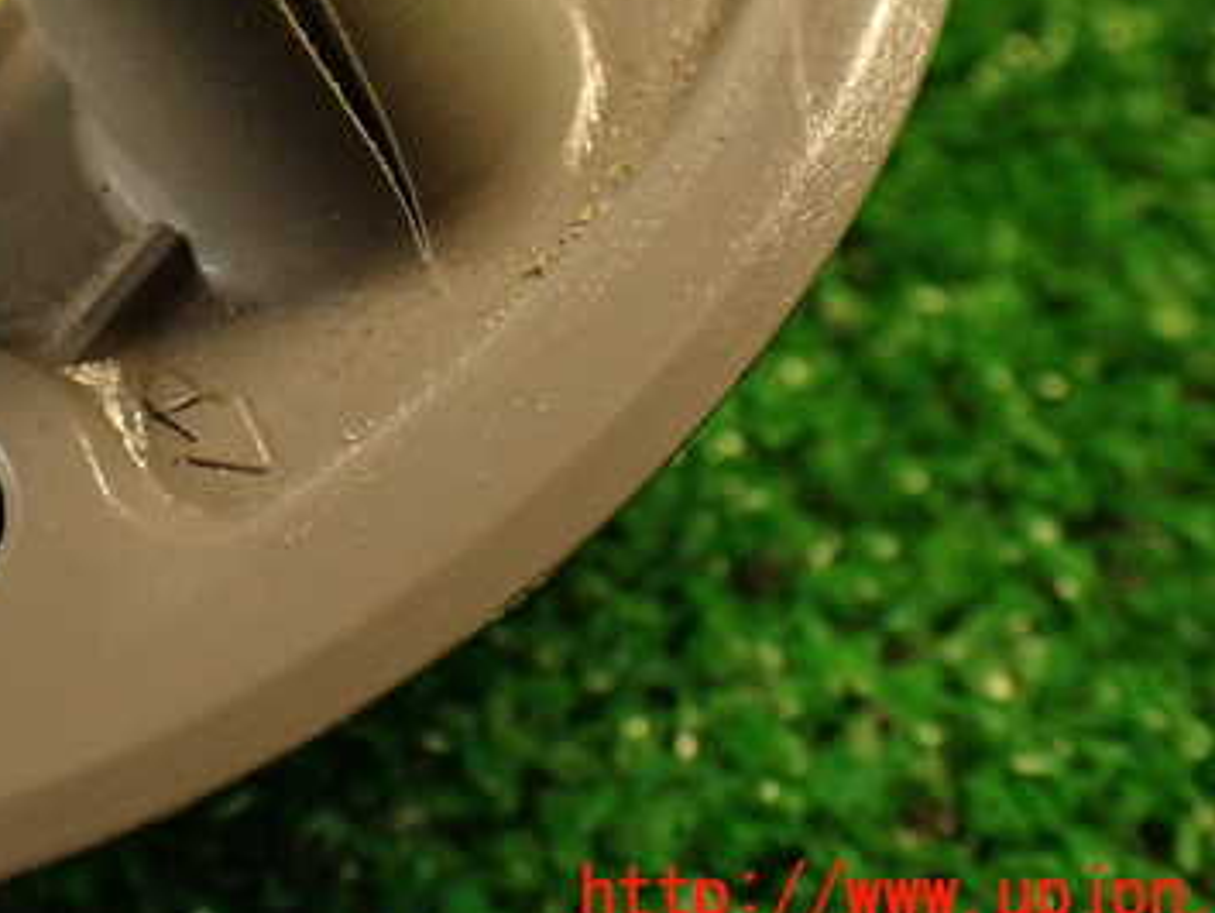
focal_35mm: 61
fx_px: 2143
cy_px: 168
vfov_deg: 23.7
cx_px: 326
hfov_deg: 31.2
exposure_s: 1/40
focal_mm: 6.37
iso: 500
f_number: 2.5
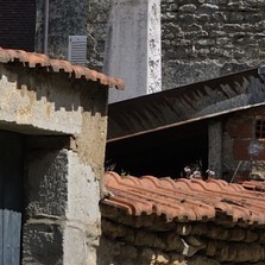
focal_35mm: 426
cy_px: -17
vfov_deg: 4.1
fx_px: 3690
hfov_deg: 4.0
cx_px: 857
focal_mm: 70
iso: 200
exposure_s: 1/160
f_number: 16
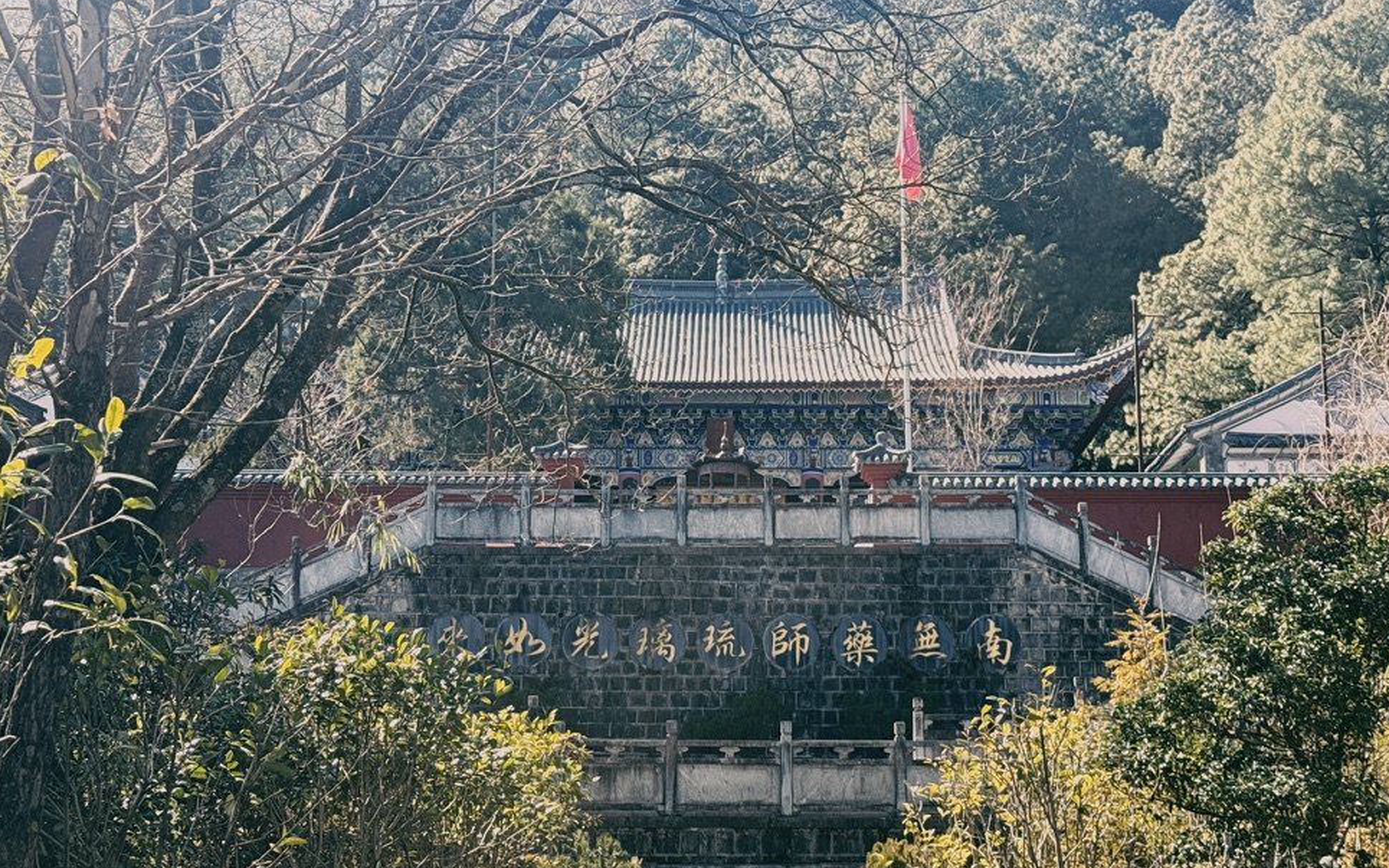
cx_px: 712
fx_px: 2044
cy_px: 525
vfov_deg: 23.9
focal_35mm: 54
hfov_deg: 37.5
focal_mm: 6.76
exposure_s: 1/1353
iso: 100
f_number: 1.78
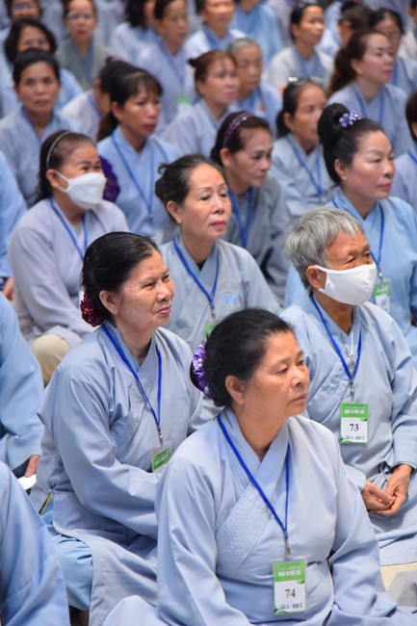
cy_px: 313
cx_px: 208
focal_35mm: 120
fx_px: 2086
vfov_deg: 17.1
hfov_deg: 11.4
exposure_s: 1/160
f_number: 4.5
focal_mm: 120
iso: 1250
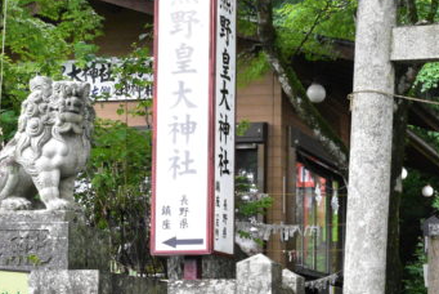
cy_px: 287
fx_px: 1318
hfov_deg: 18.4
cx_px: 445
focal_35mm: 108
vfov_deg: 12.6
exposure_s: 1/100
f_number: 8
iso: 3200
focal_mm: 24
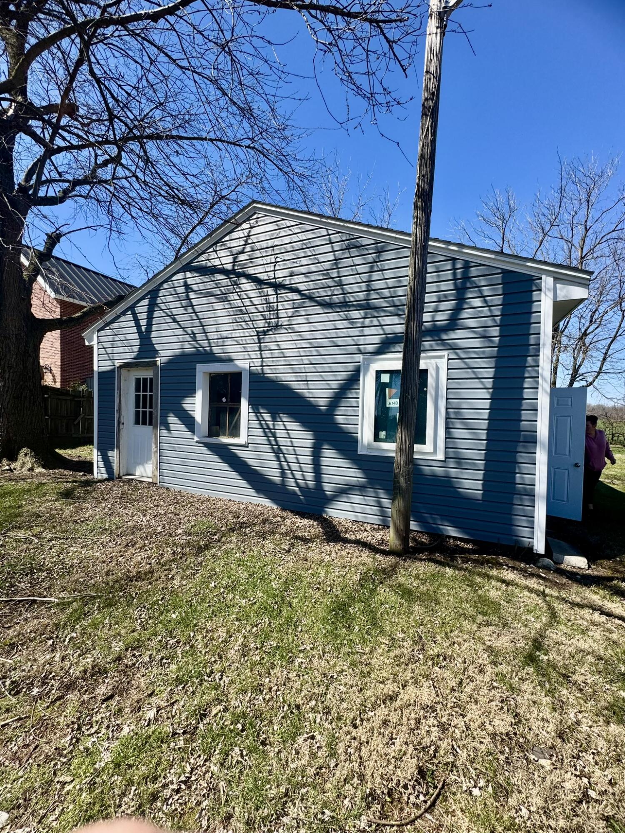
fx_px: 337
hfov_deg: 85.7
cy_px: 416
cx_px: 312
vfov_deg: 102.1
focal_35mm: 14
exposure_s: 1/1299
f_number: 2.2
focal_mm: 2.22
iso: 50
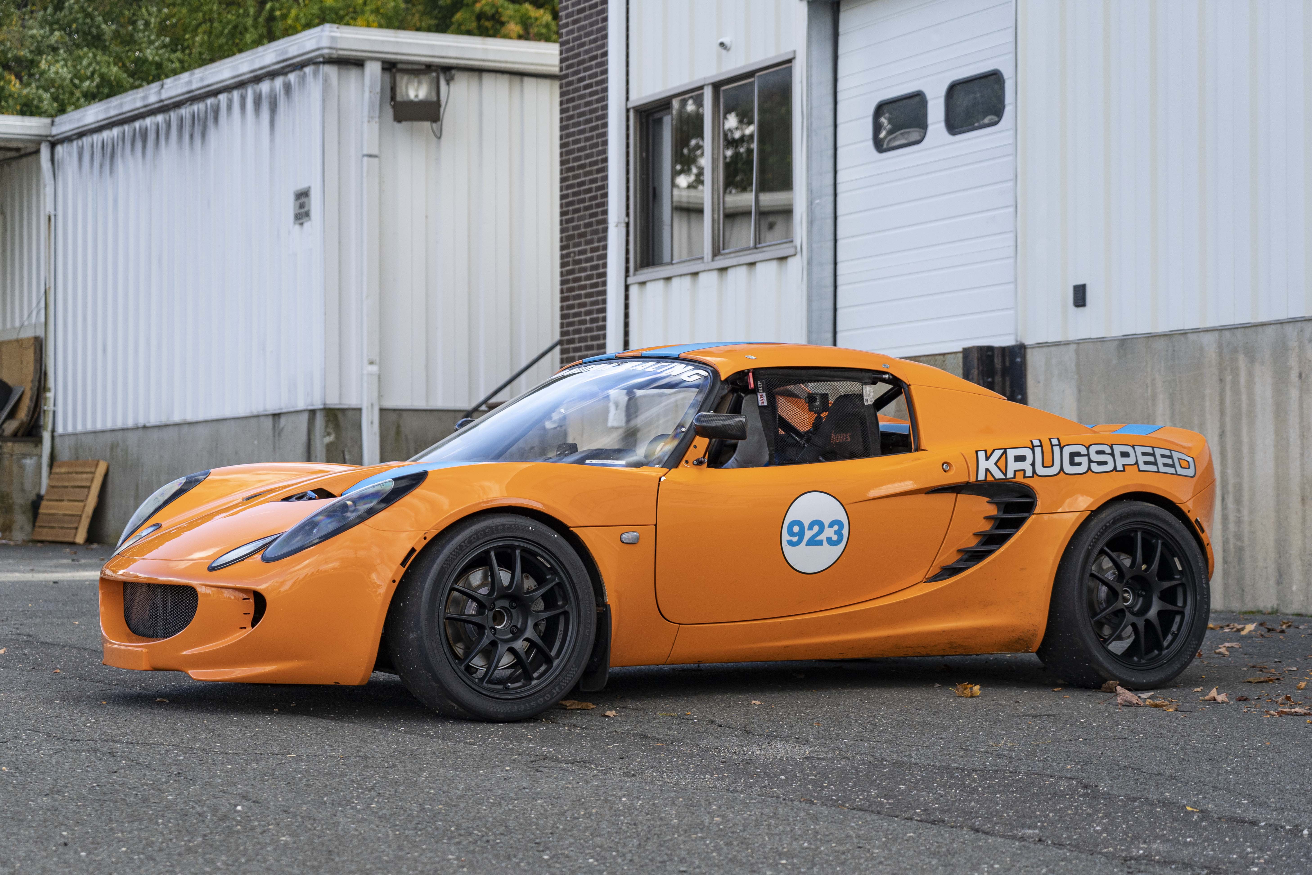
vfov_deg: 19.5
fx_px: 2551
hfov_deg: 28.8
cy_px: 438
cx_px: 656
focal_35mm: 70
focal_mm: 70
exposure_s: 1/500
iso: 800
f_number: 5
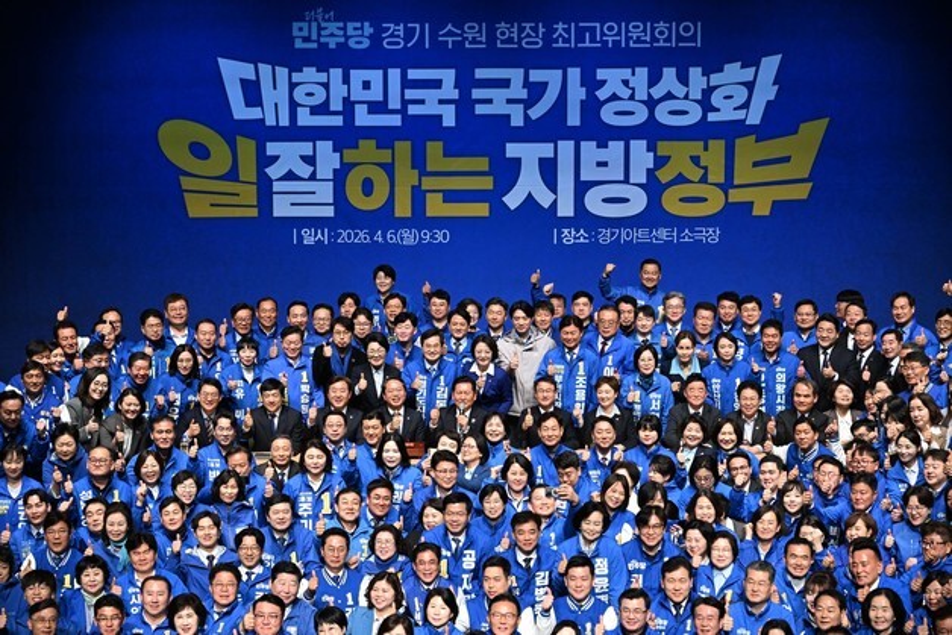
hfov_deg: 25.4
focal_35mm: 80
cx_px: 476
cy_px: 318
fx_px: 2116
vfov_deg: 17.1
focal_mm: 80
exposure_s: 1/500
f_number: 5.6
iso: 3200
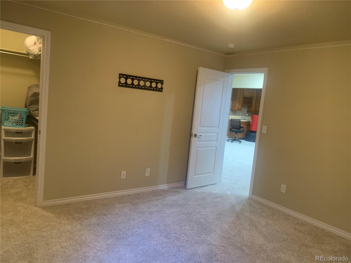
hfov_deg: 67.3
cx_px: 176
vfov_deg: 53.1
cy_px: 132
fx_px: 264
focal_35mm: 26
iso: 400
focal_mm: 4.25
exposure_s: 1/30
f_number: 1.8
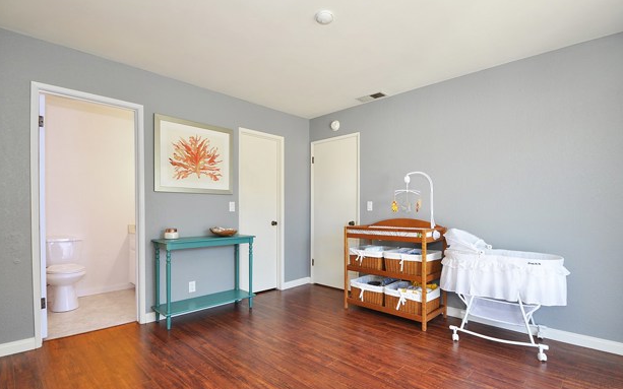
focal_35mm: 18
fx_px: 298
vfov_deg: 66.3
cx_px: 314
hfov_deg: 92.6
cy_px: 206
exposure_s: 1/20
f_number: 8
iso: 250
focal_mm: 11
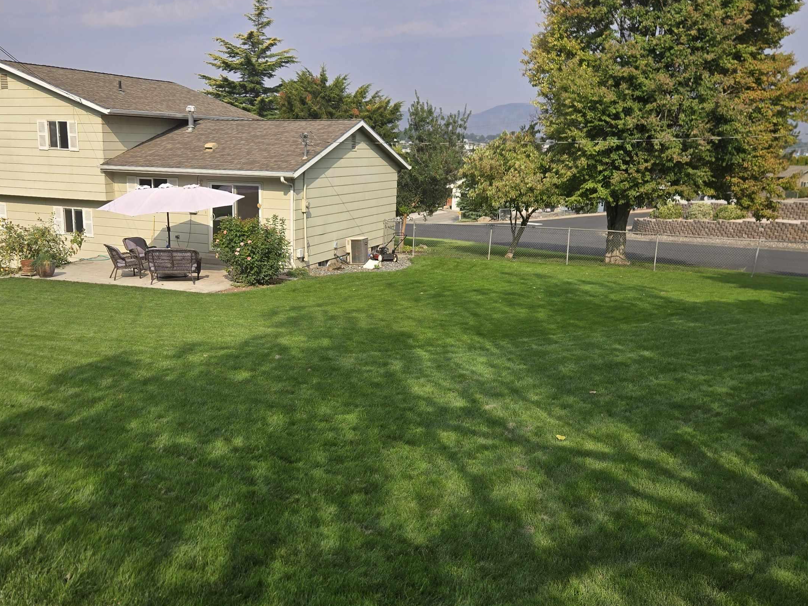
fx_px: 770
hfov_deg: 55.0
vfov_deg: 42.9
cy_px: 320
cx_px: 324
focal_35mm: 33
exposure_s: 1/1874
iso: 25
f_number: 1.8
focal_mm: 5.4
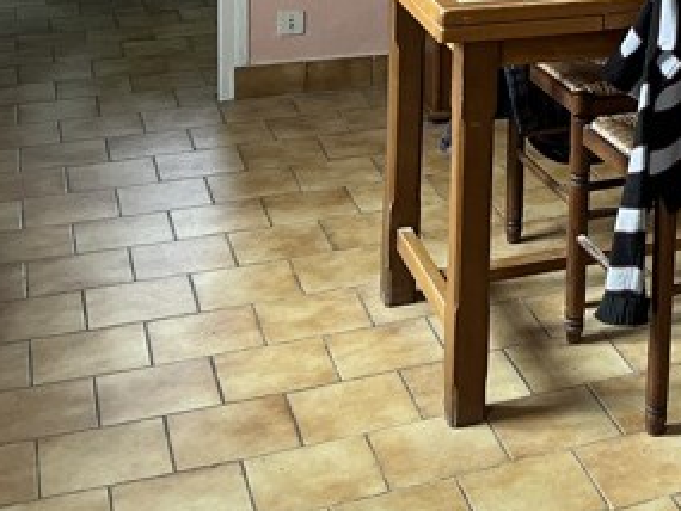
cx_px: 829
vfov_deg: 18.6
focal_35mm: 73
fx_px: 1437
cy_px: -167
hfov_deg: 24.1
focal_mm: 5.1
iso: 125
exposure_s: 1/100
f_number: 1.6
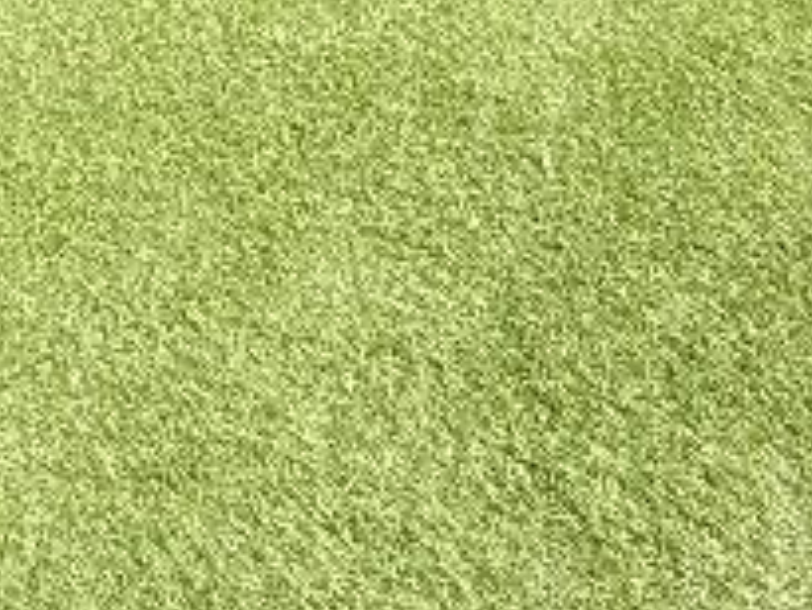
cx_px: -75
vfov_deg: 13.8
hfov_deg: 25.7
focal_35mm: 70
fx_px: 1643
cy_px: -903
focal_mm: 2.22
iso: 50
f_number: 2.2
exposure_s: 1/942
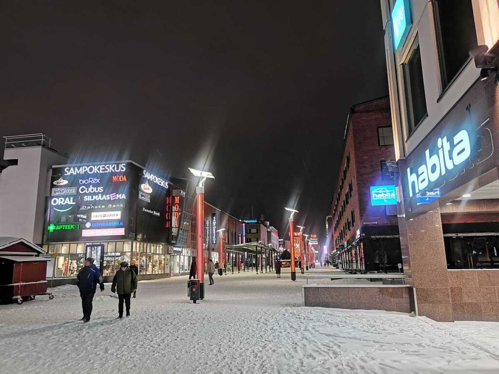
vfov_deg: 51.4
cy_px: 187
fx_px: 389
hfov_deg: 65.3
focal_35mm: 27
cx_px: 250
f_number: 1.8
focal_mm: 5.58
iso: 160
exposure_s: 5
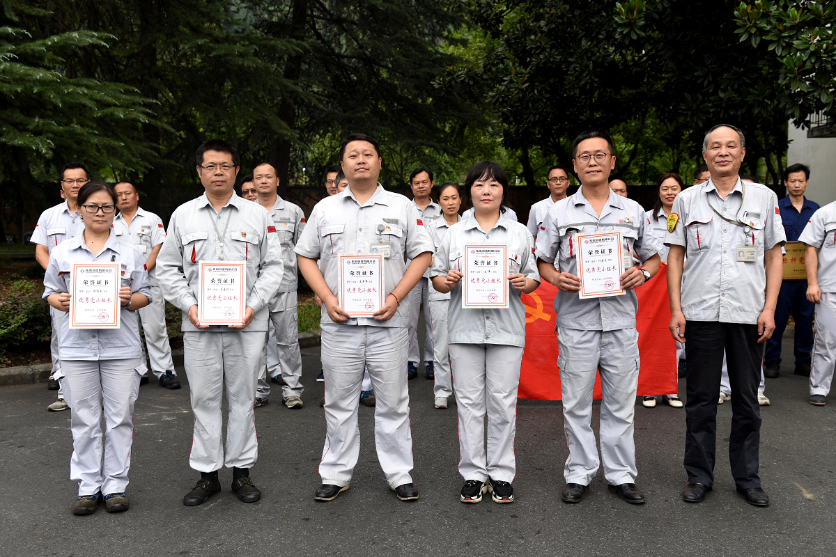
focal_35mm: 34
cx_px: 418
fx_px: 789
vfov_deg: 38.9
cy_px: 278
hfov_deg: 55.8
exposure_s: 1/500
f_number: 4.5
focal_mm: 34
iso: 200
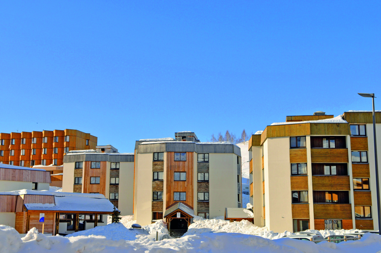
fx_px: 539
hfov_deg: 38.9
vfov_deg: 26.4
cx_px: 190
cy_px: 126
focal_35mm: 51
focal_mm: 34
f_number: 6.7
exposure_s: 1/750
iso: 200
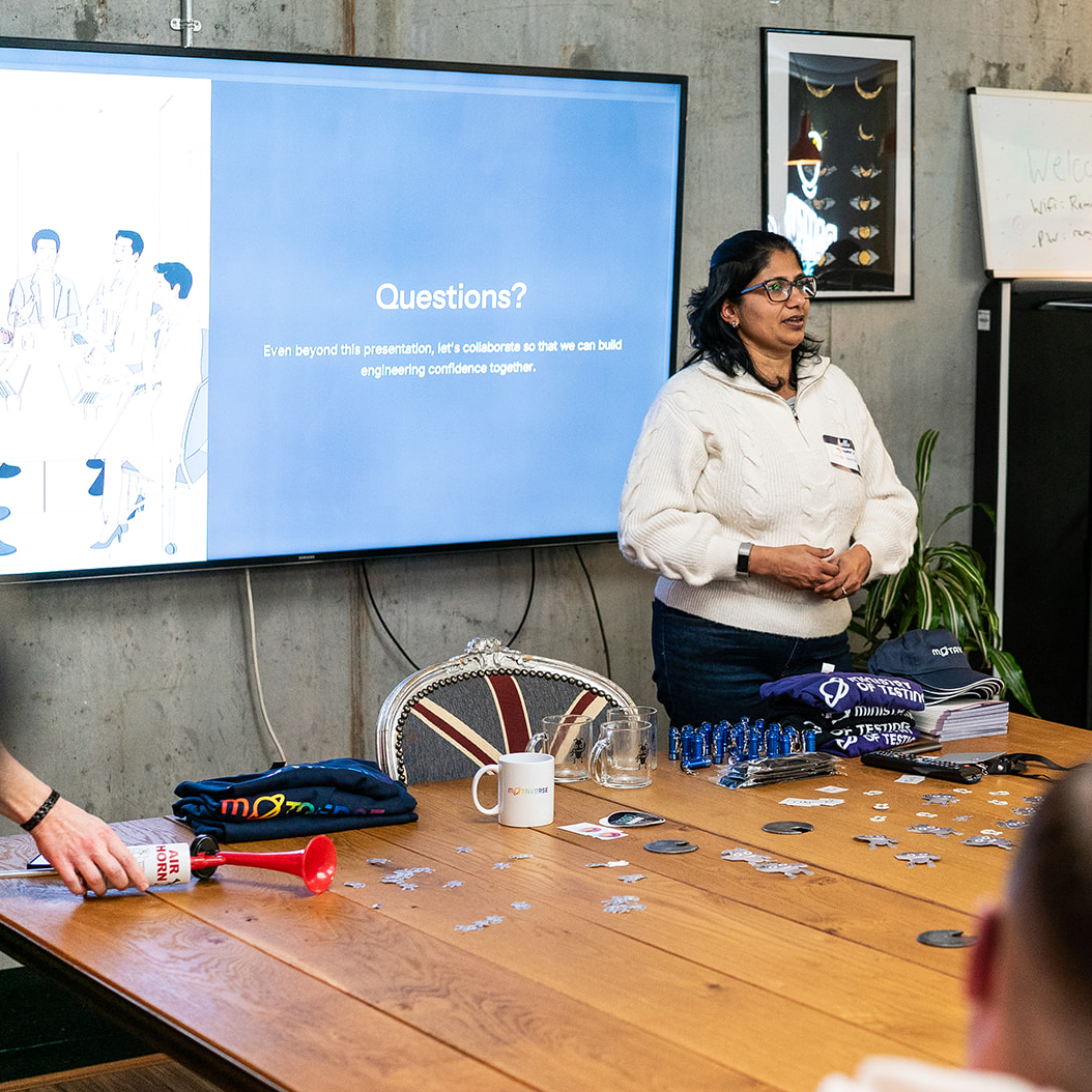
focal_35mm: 71
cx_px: 825
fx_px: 2534
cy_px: 547
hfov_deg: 24.0
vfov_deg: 24.3
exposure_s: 1/125
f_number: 3.2
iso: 3200
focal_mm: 55
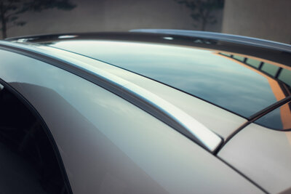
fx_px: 283
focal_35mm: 35
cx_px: 146
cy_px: 97
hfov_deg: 54.4
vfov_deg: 37.9
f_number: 2.8
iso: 400
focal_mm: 35
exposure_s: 1/100
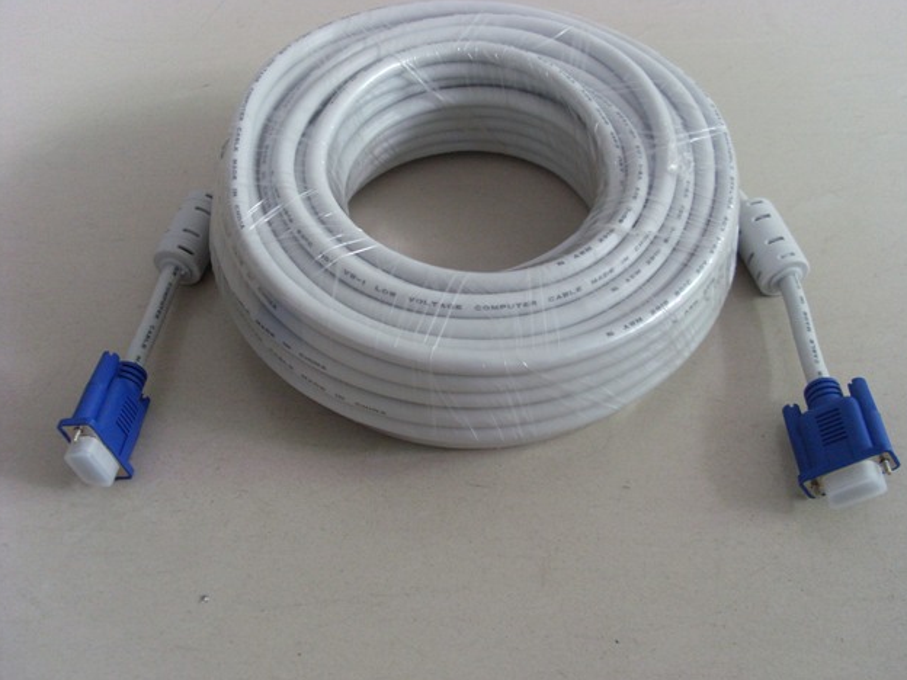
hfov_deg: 47.9
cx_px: 458
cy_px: 336
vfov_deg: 36.8
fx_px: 1022
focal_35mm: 39
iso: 160
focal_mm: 6.3
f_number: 3
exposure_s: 1/45
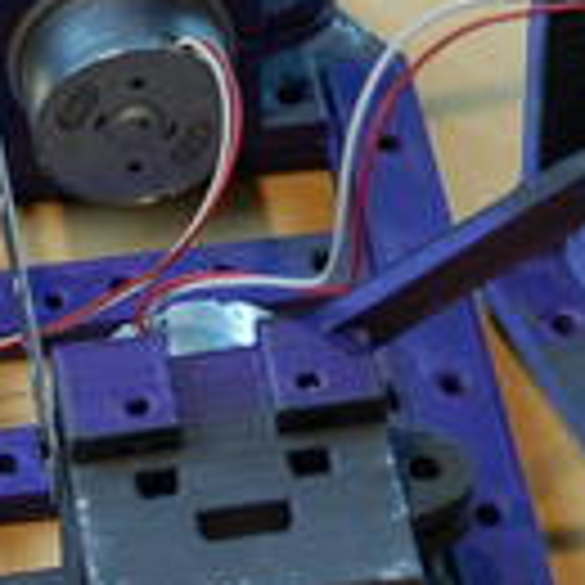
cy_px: 230
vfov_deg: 7.3
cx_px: 135
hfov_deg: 7.3
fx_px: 4570
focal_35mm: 239
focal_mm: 38
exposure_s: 1/25
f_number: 5
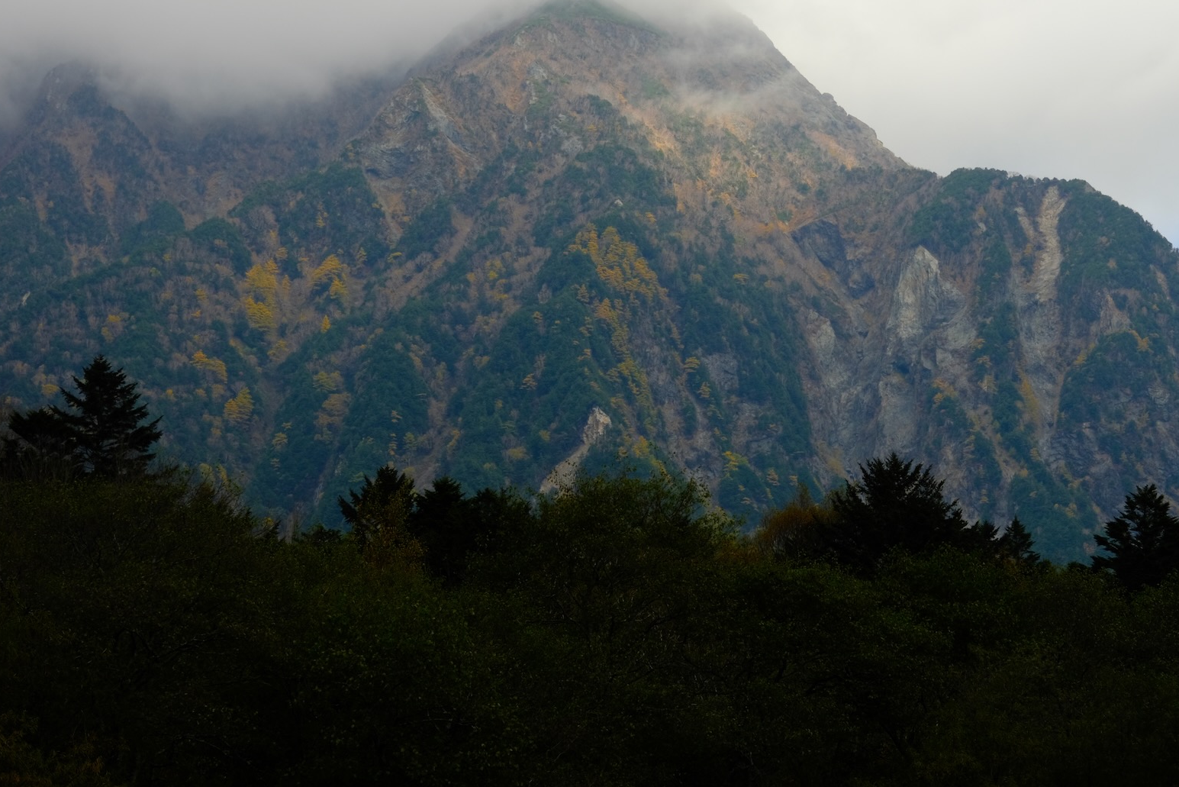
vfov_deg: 12.5
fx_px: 3603
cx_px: 759
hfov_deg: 18.5
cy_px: 356
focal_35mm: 110
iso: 320
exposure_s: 1/340
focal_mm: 55
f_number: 8
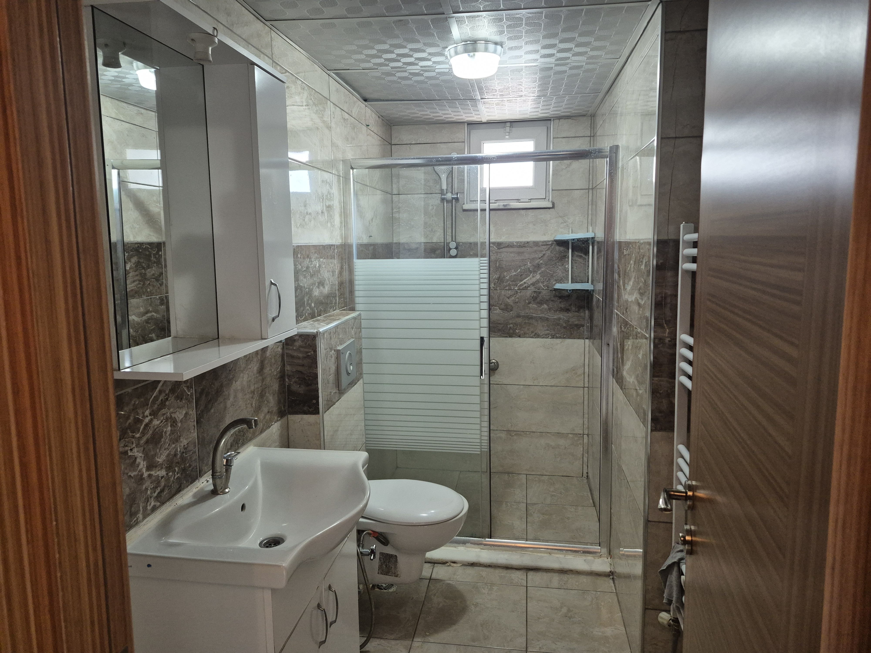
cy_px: 326
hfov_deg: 73.9
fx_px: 579
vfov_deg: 58.9
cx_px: 436
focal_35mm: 23
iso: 640
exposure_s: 1/100
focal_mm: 5.4
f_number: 1.8
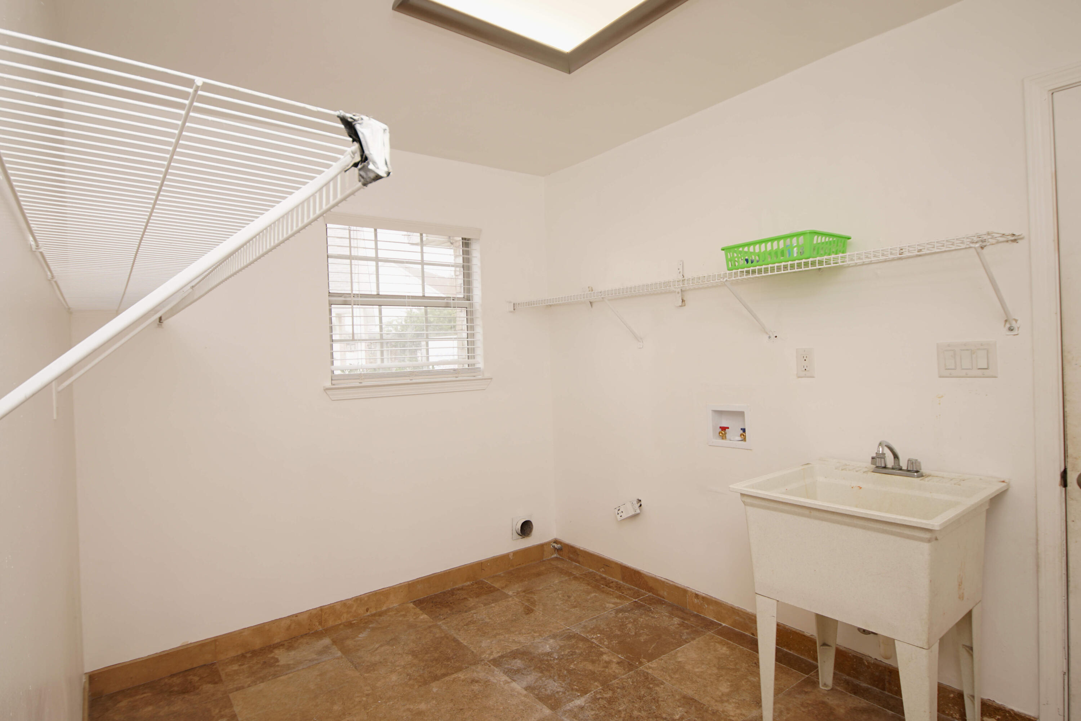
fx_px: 541
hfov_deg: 90.0
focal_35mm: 18
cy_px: 360
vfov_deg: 67.4
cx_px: 540
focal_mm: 12
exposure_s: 1/80
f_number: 4.5
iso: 100
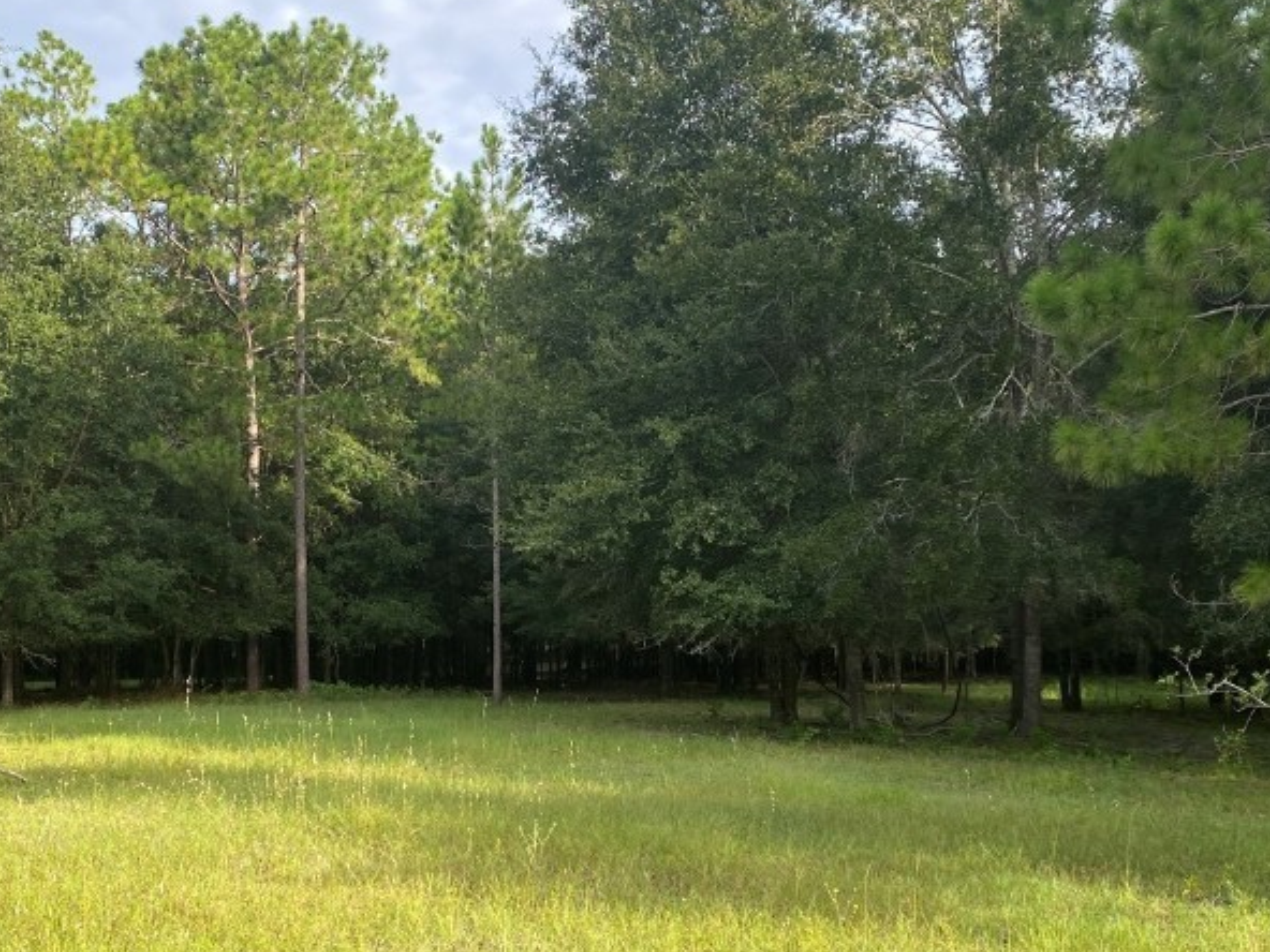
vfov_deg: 31.8
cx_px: 631
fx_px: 1651
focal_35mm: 45
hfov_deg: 42.1
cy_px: 658
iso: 32
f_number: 1.8
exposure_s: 1/560
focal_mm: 4.25
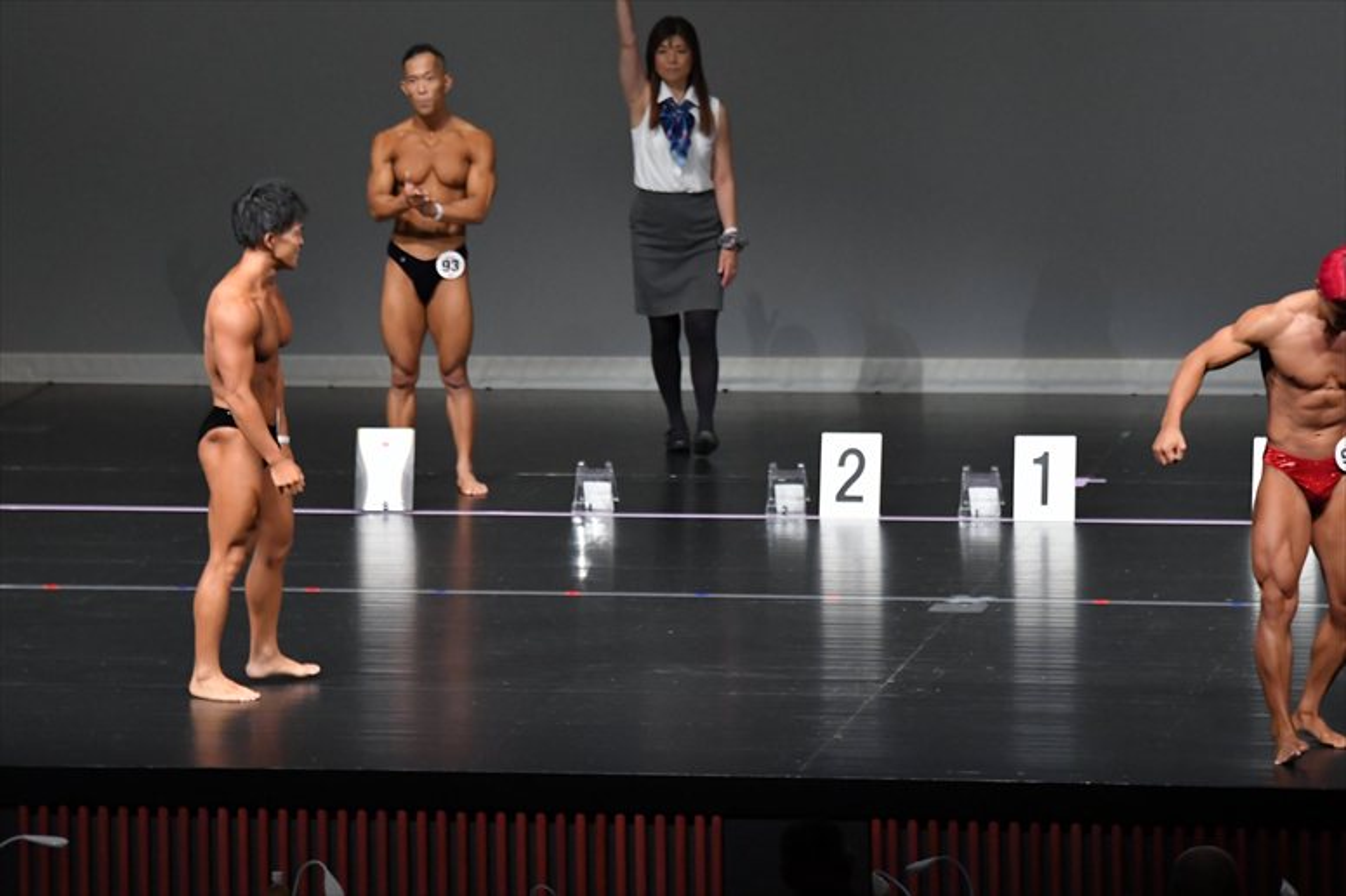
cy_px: 448
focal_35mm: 225
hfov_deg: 9.2
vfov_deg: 6.1
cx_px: 673
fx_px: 8409
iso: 5000
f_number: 5.6
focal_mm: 150
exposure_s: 1/400
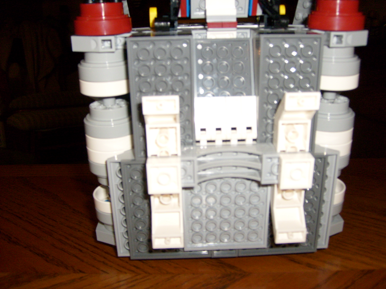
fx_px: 390
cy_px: 144
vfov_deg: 40.7
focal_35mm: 35
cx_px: 193
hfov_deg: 52.6
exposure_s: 1/45
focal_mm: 5.8
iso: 100
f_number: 2.8
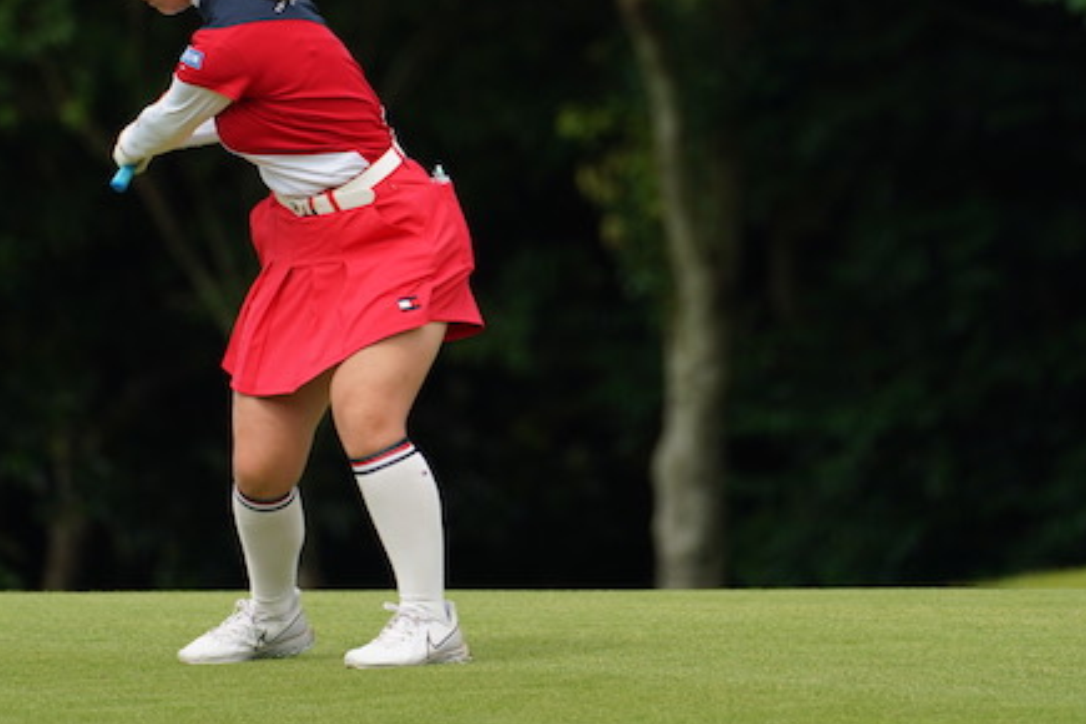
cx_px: 564
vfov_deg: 1.8
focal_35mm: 755
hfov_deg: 2.7
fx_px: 22774
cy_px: 114
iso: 400
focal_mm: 400
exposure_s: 1/1000
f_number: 6.3
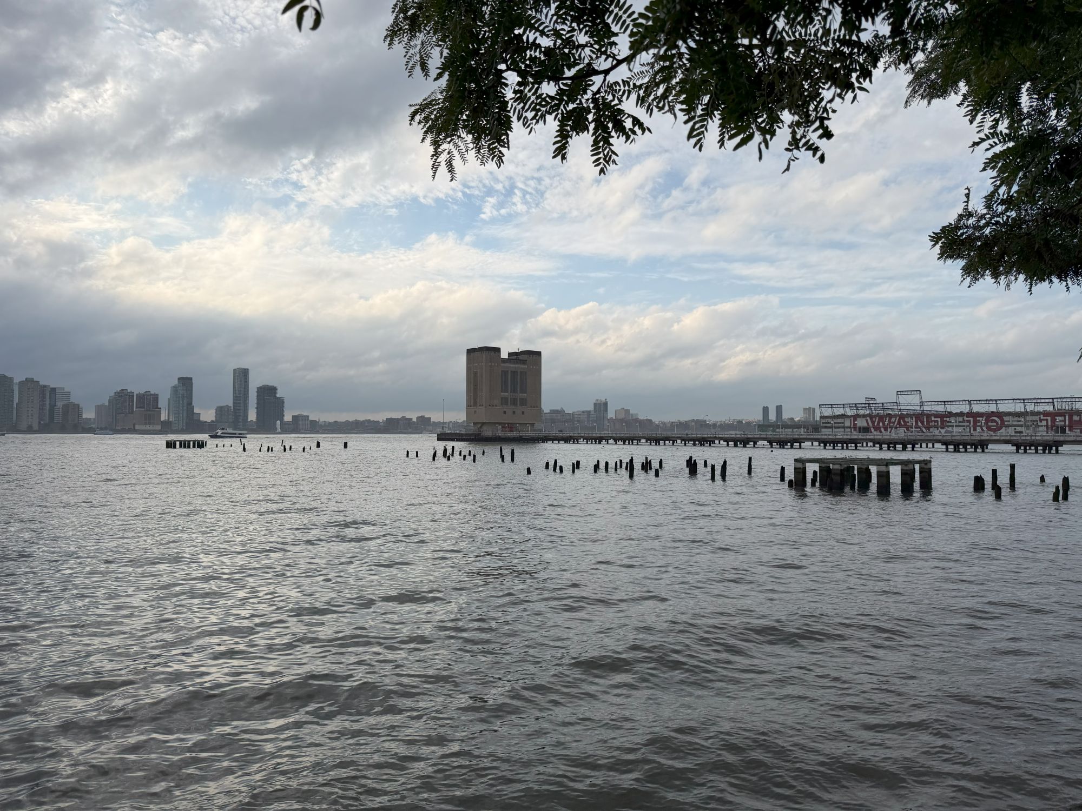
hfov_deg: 71.6
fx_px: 750
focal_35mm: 24
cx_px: 541
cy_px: 406
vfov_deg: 56.8
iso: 80
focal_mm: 6.76
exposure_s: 1/6711
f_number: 1.78
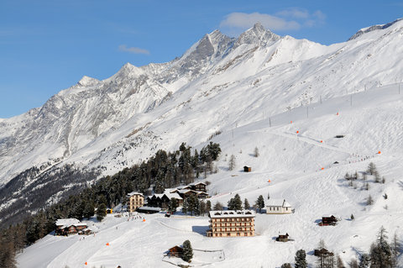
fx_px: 839
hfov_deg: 27.0
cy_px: 134
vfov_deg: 18.1
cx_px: 202
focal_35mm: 75
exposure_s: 1/400
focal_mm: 50
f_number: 11
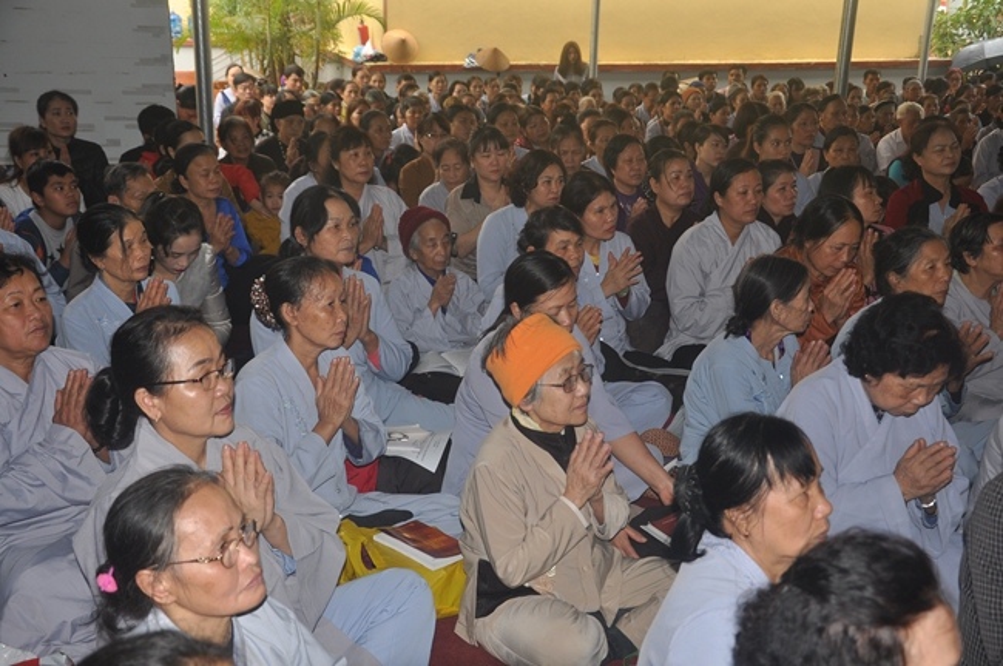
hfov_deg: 46.4
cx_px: 502
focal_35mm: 42
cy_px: 333
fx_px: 1169
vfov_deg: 31.8
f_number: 4
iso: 200
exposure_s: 1/60
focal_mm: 28
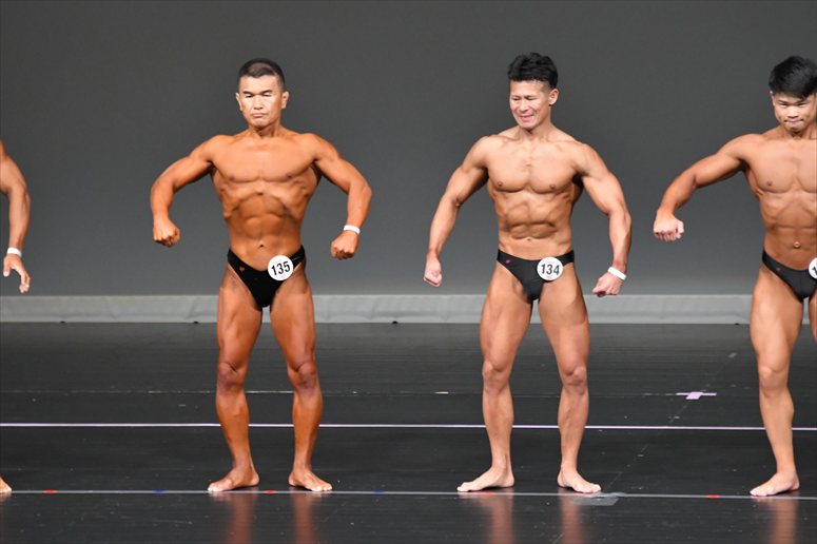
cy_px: 272
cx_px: 408
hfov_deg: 6.5
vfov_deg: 4.4
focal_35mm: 315
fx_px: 7145
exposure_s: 1/400
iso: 5000
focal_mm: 210
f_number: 5.6
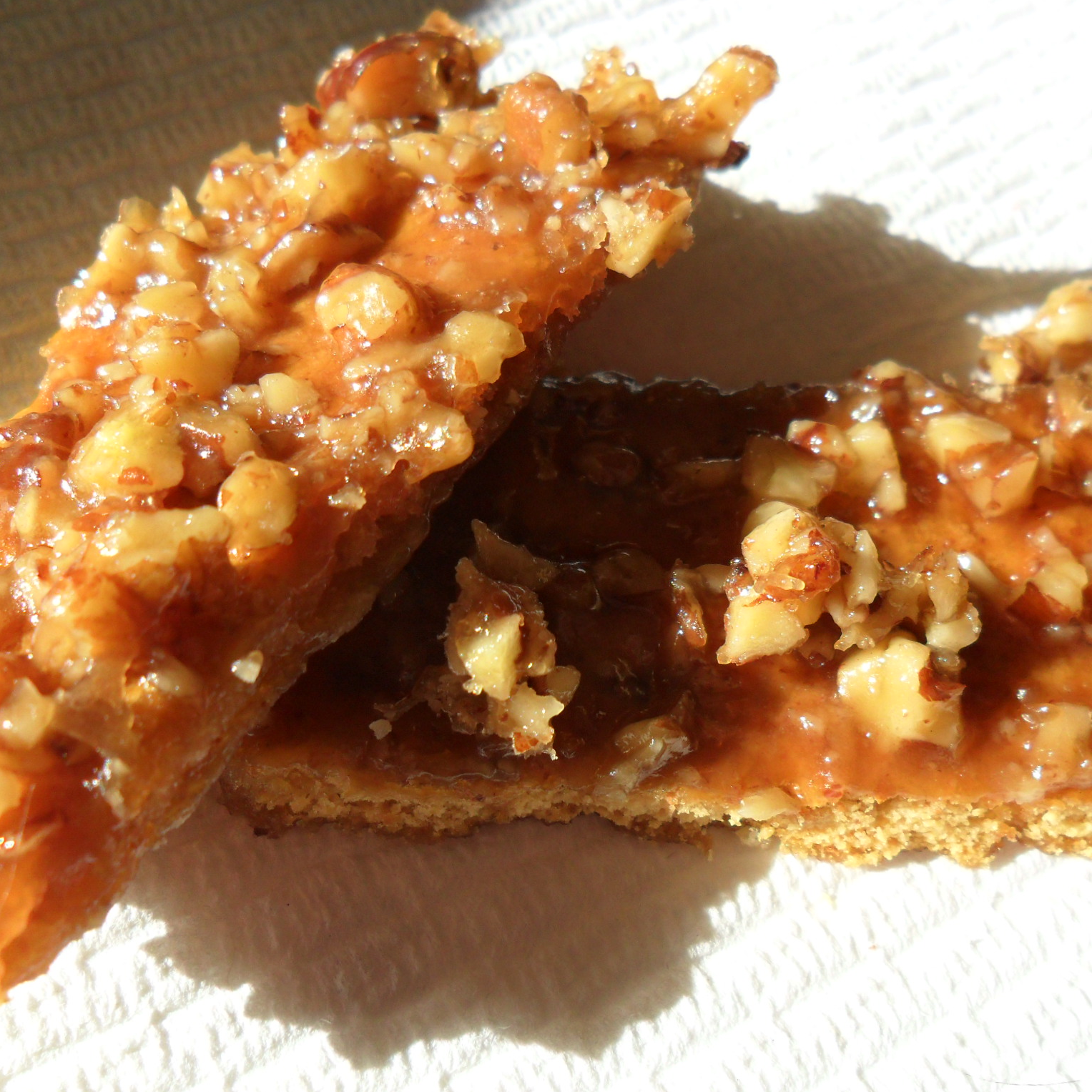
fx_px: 1142
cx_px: 548
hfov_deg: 51.1
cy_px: 547
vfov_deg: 51.1
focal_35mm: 32
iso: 100
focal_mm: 4.9
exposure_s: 1/500
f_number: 3.5
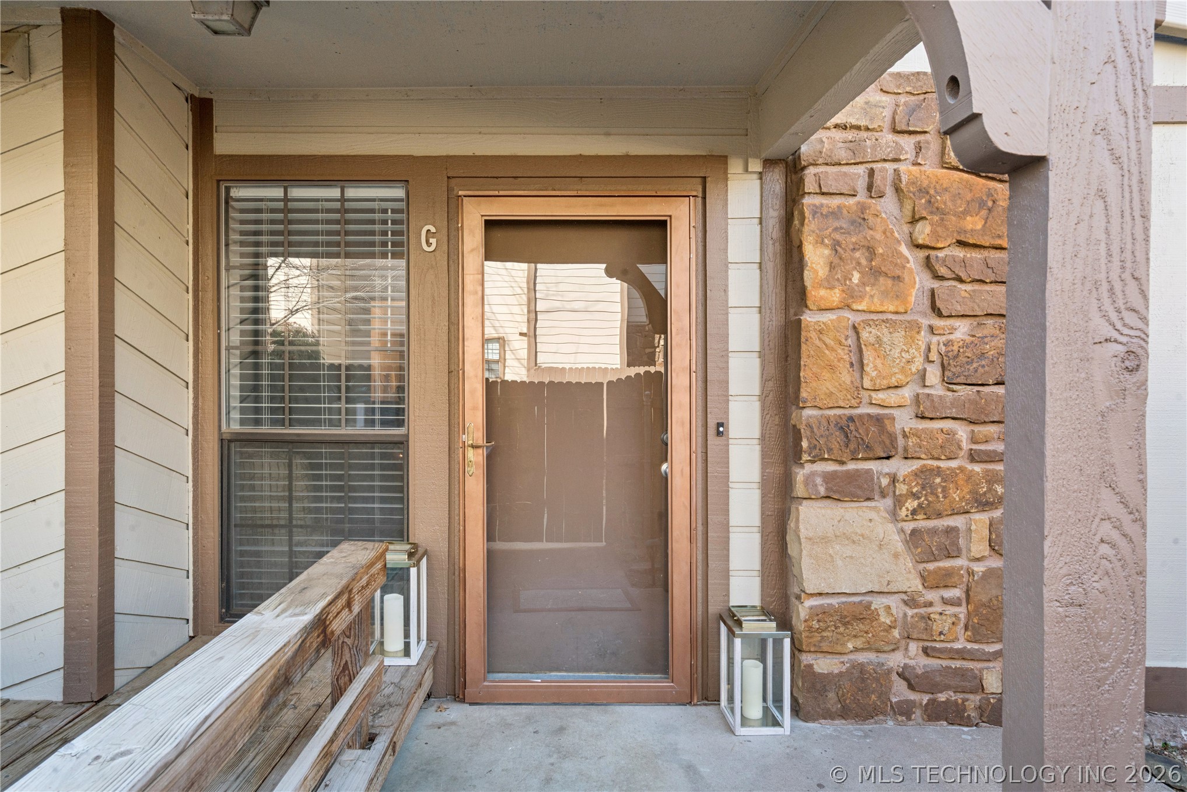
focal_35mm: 20
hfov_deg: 84.0
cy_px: 396
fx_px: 659
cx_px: 594
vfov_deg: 61.9
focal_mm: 20
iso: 800
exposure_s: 1/40
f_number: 11
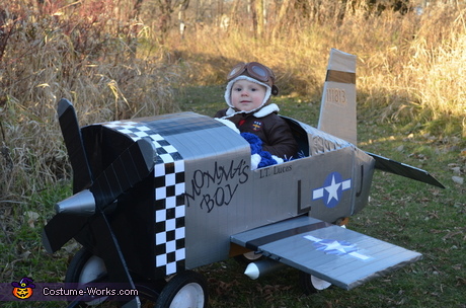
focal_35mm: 51
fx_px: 658
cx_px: 233
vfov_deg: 26.3
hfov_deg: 39.0
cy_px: 154
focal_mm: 34
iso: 200
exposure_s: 1/125
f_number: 5.6
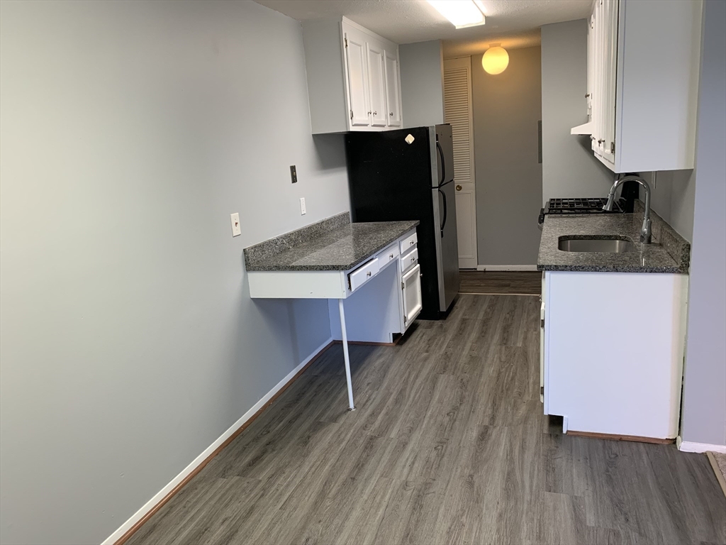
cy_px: 272
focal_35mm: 26
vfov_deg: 53.1
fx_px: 545
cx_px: 363
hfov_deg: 67.3
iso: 100
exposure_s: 1/60
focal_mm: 4.25
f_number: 1.8
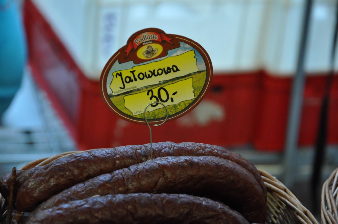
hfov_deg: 16.1
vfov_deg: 10.7
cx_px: 169
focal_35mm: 128
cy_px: 112
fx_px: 1196
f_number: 5.6
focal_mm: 85
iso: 2000
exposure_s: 1/40
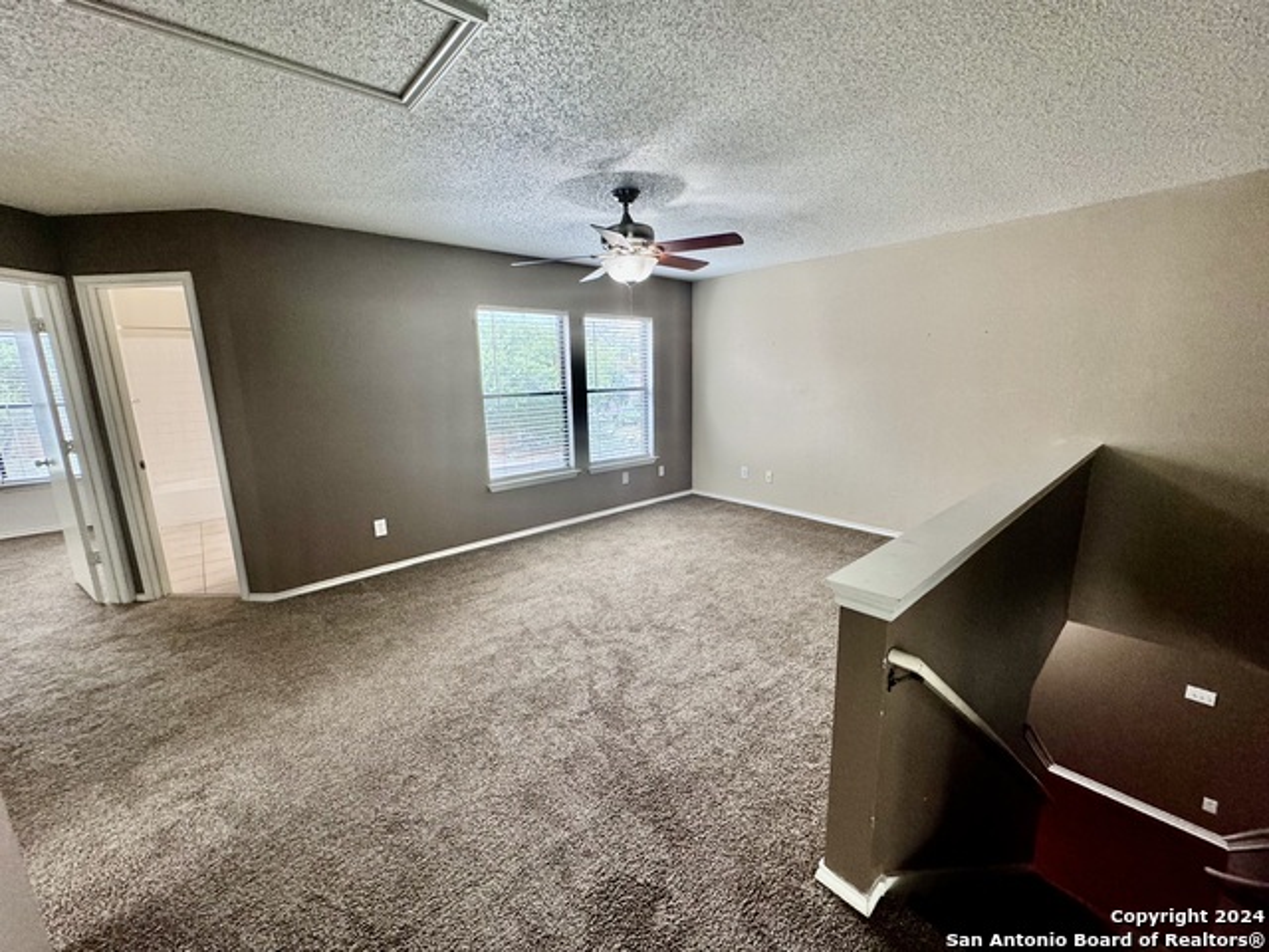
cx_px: 634
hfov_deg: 102.1
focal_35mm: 14
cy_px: 476
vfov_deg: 85.7
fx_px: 513
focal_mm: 2.22
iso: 250
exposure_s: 1/99
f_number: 2.2
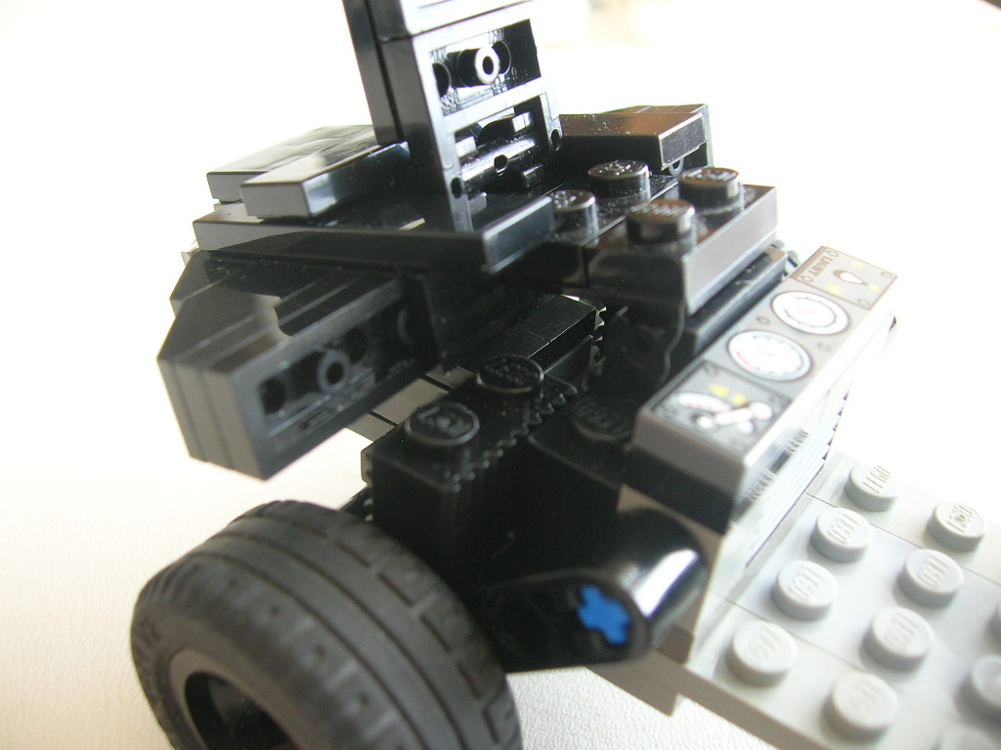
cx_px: 500
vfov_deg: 41.8
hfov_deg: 54.0
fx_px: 983
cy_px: 375
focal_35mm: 34
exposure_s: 1/3.6
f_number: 2.9
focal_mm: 5.7
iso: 65
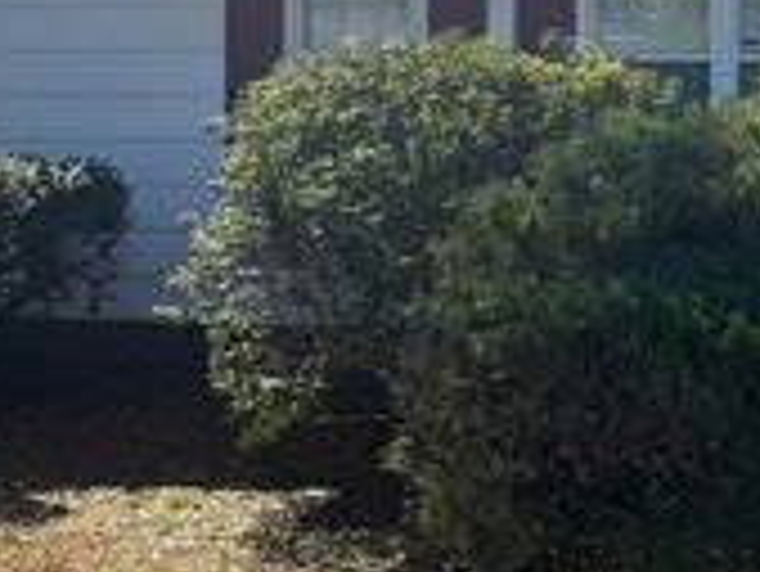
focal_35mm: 71
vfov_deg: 20.3
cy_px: 61
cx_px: 666
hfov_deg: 26.6
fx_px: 1560
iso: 80
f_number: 1.78
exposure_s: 1/2833
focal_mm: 6.76
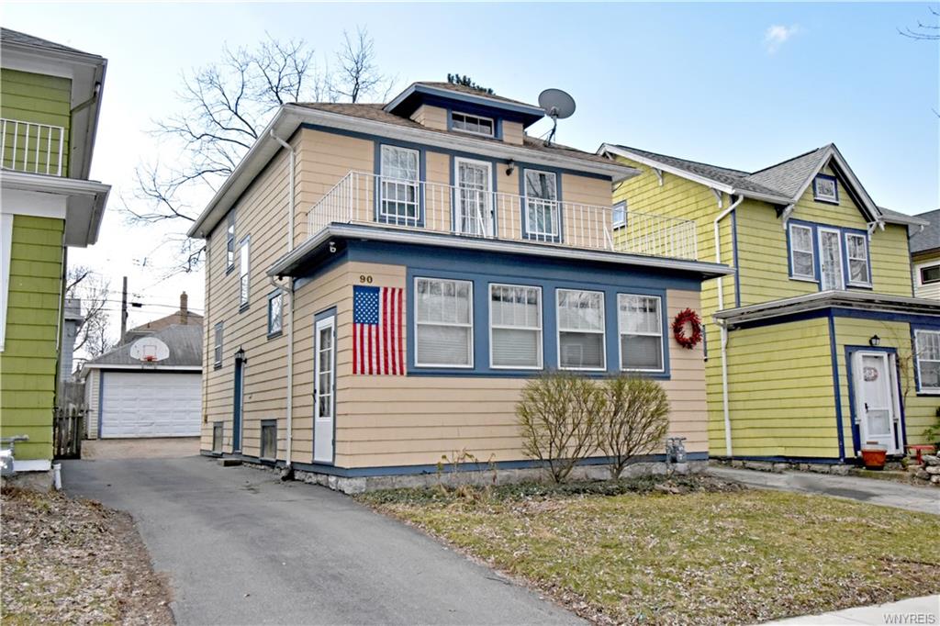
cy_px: 313
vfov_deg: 43.6
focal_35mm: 30
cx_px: 470
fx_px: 783
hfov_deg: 61.9
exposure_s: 1/200
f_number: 22
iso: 2000
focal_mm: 20
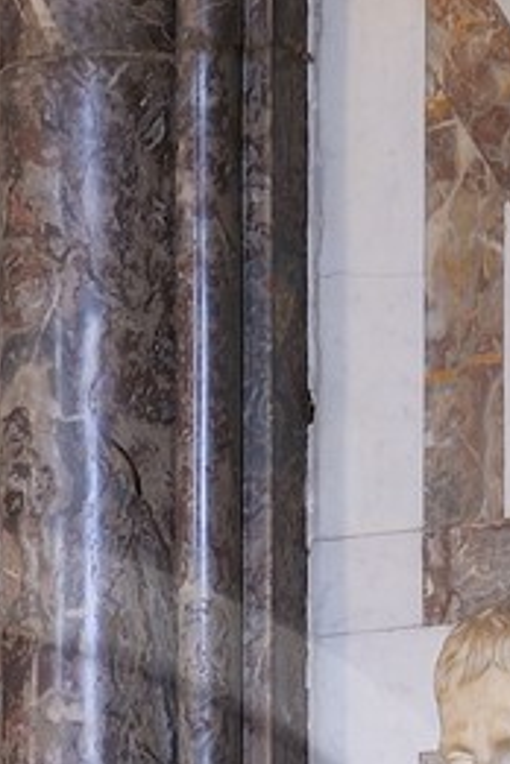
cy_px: 1431
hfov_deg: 3.9
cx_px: -144
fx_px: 7543
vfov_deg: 5.7
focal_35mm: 355
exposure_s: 2.5
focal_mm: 58
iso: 200
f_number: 11
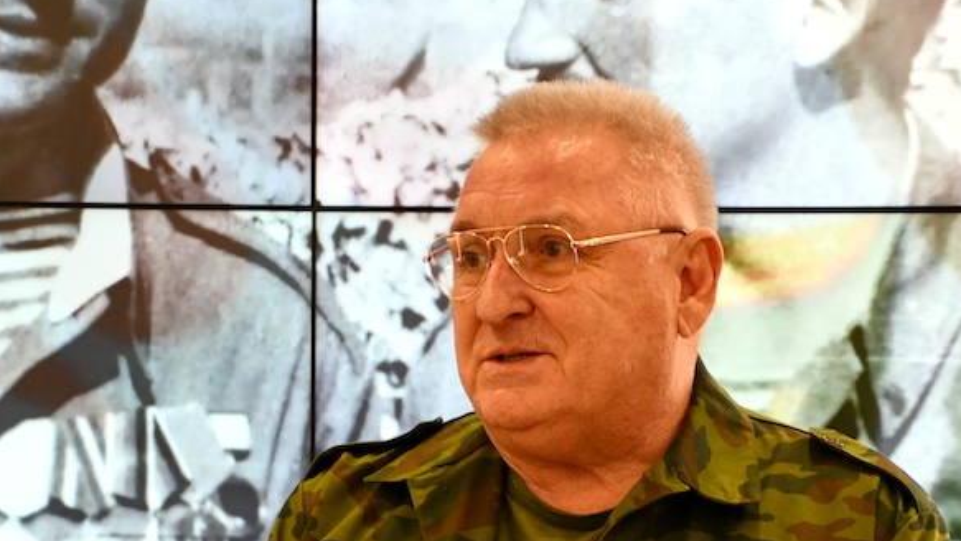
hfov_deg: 11.2
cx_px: 499
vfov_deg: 6.3
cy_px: 641
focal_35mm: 193
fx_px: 4918
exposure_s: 1/125
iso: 1250
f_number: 4.8
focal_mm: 56
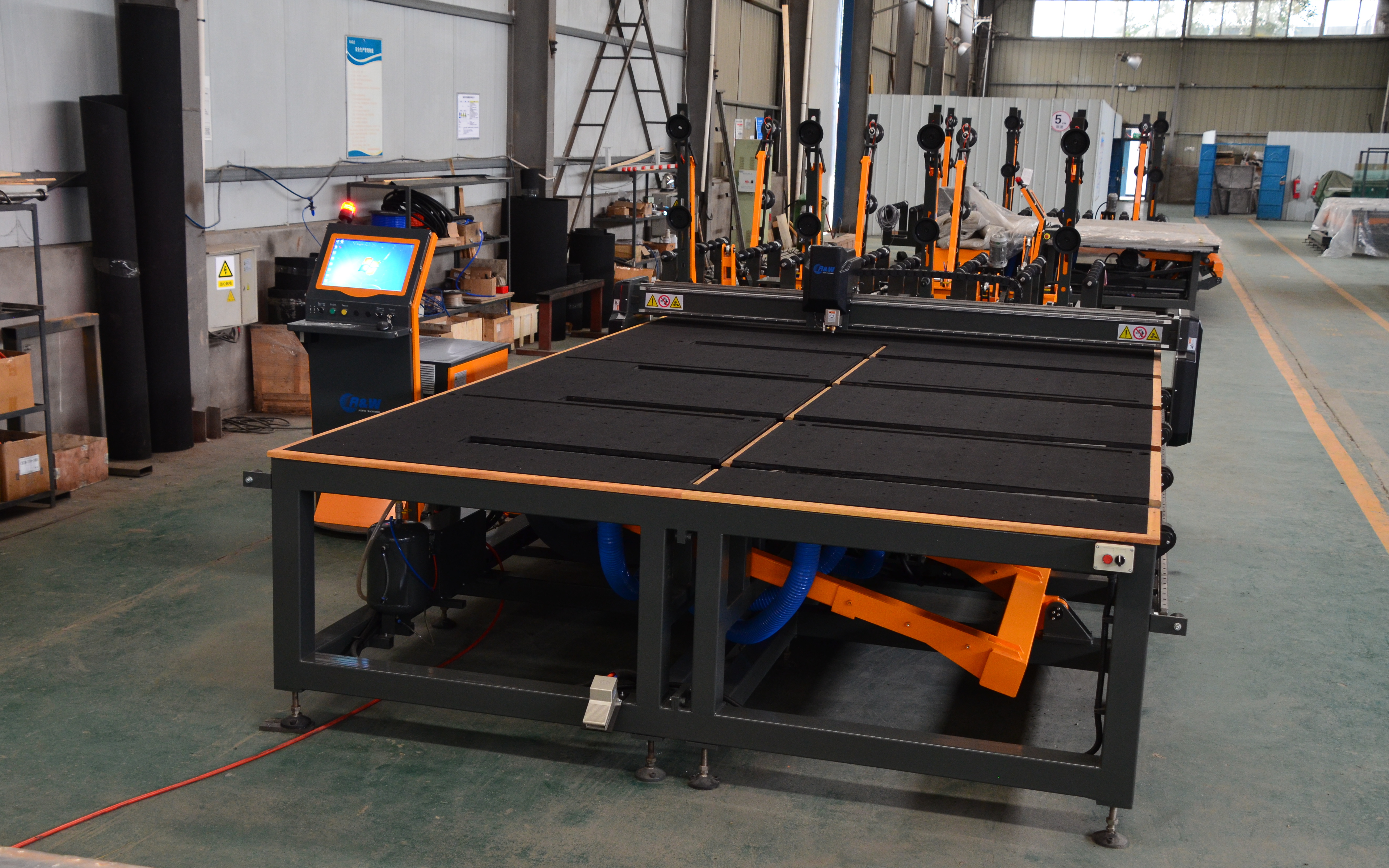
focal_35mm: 43
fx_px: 1628
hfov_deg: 46.2
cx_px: 698
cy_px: 448
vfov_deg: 29.9
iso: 800
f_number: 5.6
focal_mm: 28
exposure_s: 1/10
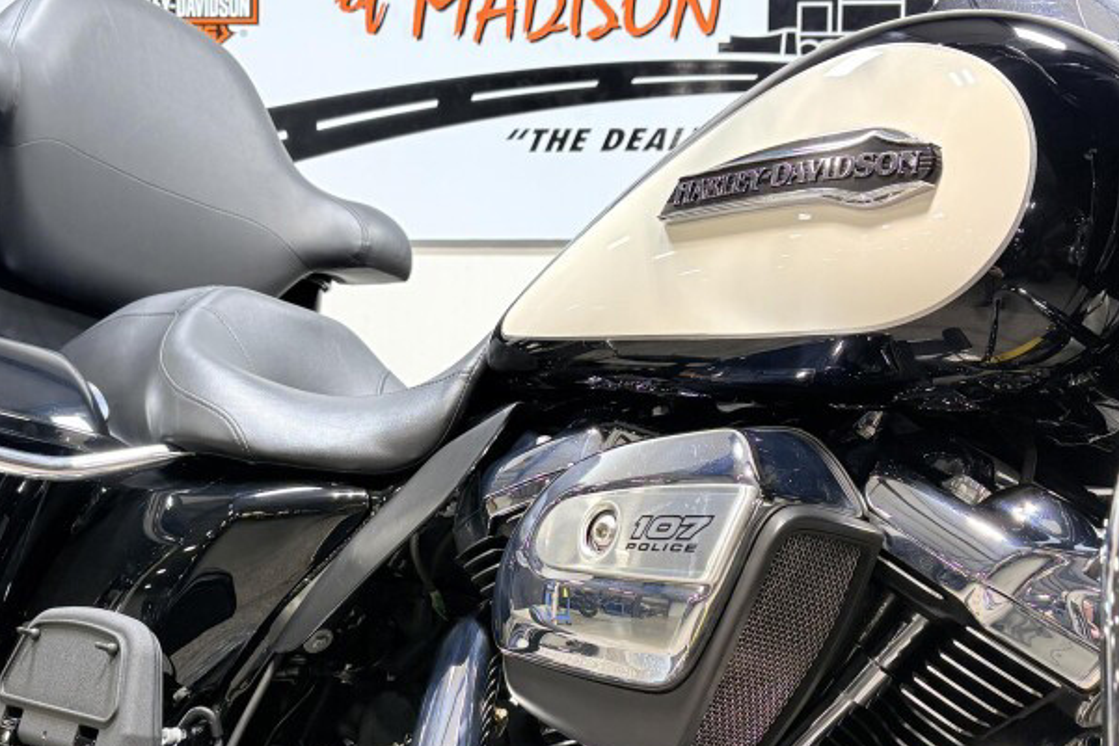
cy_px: 504
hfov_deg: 40.9
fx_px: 1492
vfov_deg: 27.9
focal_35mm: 48
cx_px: 446
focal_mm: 5.96
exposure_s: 1/120
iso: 80
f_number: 1.6
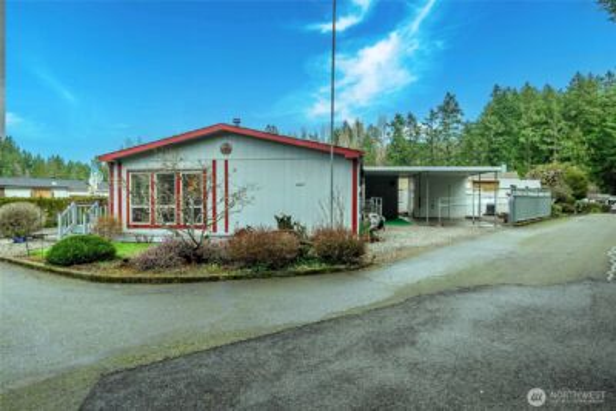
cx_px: 308
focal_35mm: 20
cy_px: 206
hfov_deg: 84.0
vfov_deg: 62.0
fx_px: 342
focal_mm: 20
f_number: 7.1
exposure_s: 1/30
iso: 80
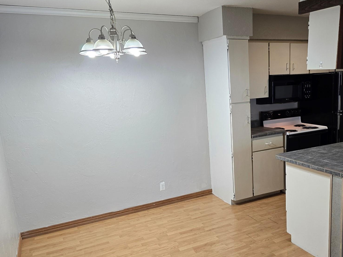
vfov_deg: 43.8
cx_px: 227
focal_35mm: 32
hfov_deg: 55.7
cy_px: 161
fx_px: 317
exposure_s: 1/120
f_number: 1.7
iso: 160
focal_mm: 6.3
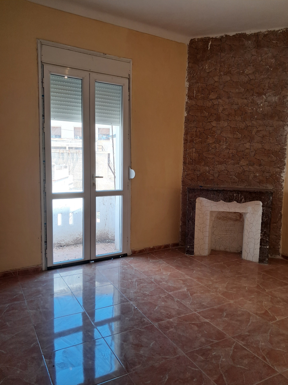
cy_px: 192
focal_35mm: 27
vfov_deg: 65.3
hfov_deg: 51.4
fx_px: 300
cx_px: 144
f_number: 1.8
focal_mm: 4
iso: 50
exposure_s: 1/50
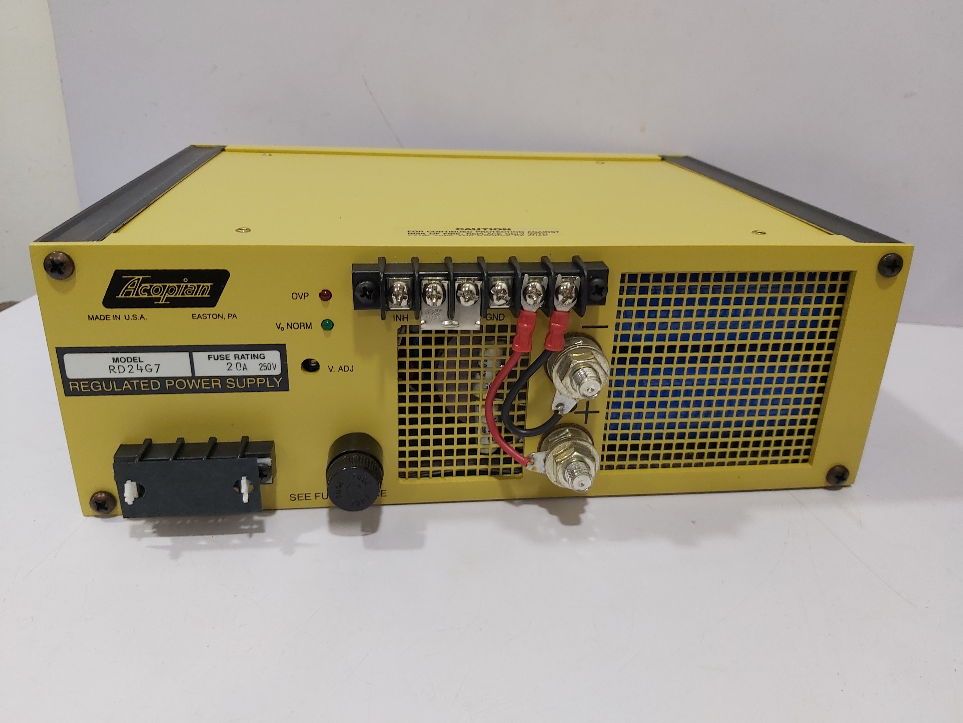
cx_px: 482
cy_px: 362
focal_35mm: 26
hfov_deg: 67.3
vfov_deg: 53.1
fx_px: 723
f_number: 1.7
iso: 125
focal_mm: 3.92
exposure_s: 1/50
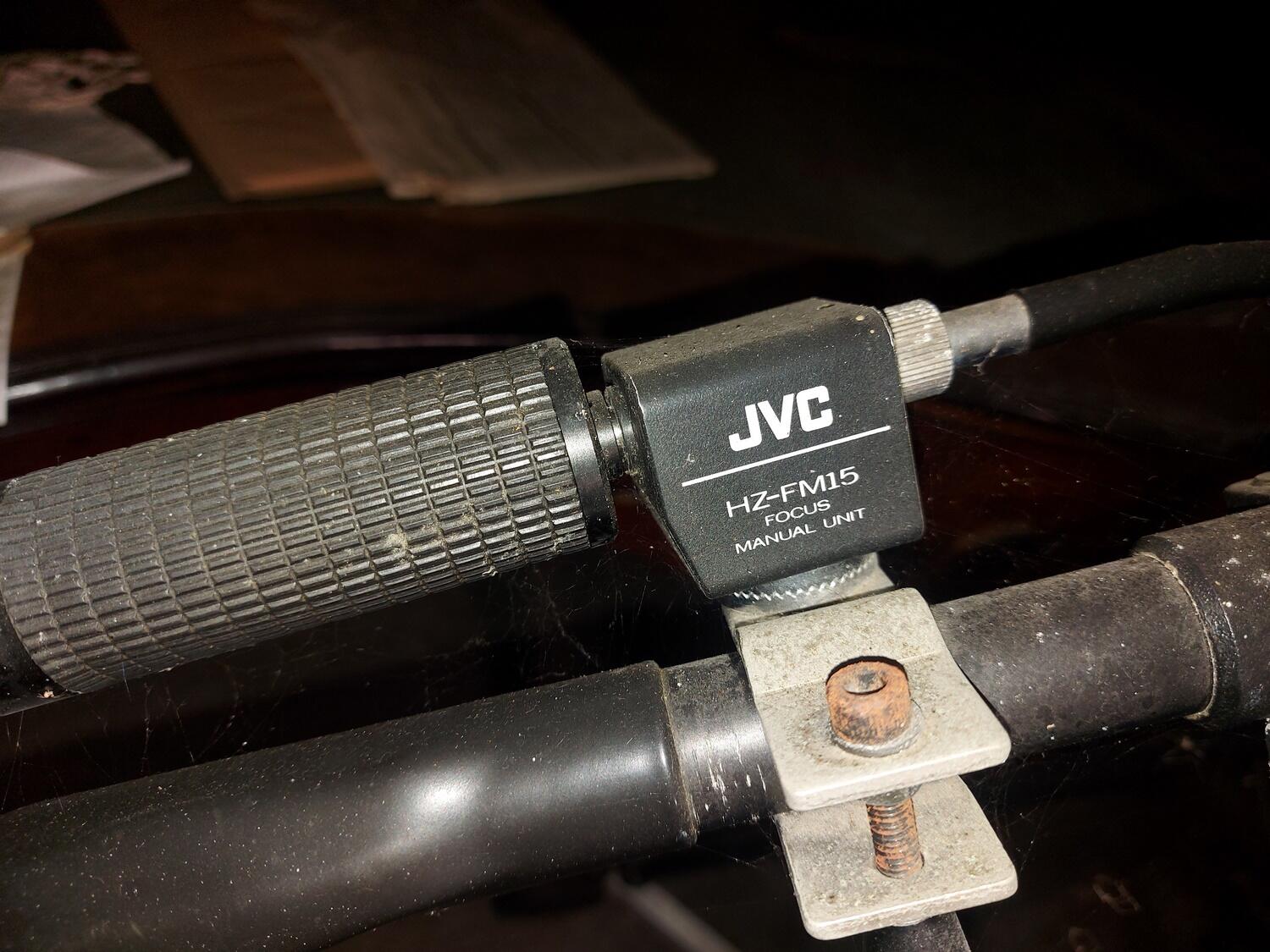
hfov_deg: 71.6
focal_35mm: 24
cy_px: 476
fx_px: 881
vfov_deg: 56.8
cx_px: 635
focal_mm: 5.23
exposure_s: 1/60
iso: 64
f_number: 1.8
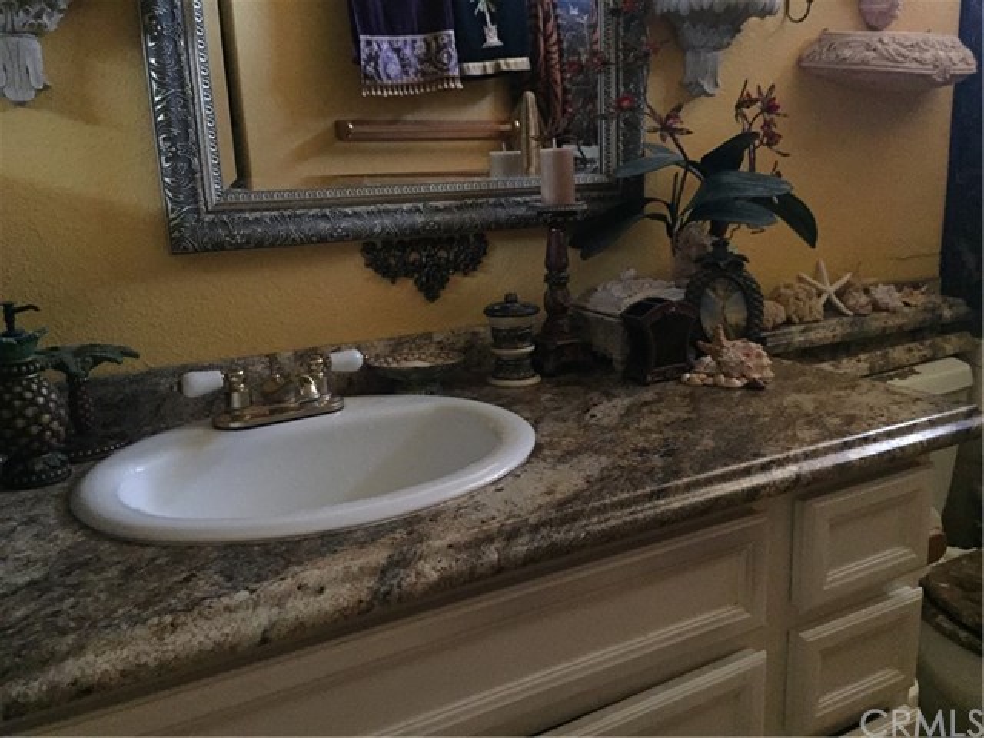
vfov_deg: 48.2
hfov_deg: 61.7
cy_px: 369
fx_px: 824
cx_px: 492
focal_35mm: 29
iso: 800
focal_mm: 4.15
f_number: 2.2
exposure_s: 1/15
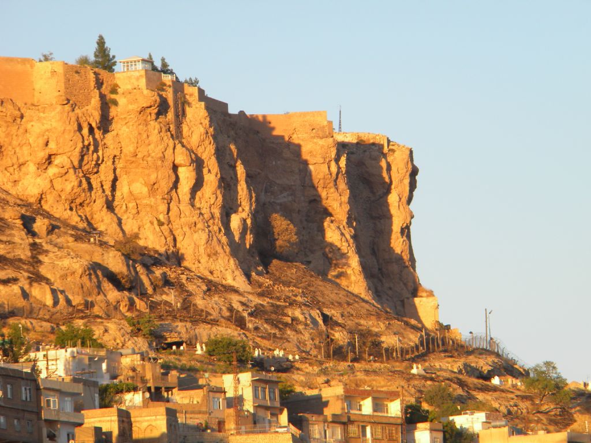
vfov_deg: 5.3
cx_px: 296
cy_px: 222
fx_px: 4746
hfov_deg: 7.1
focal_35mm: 278
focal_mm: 50.4
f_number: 5.4
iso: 80
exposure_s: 1/170
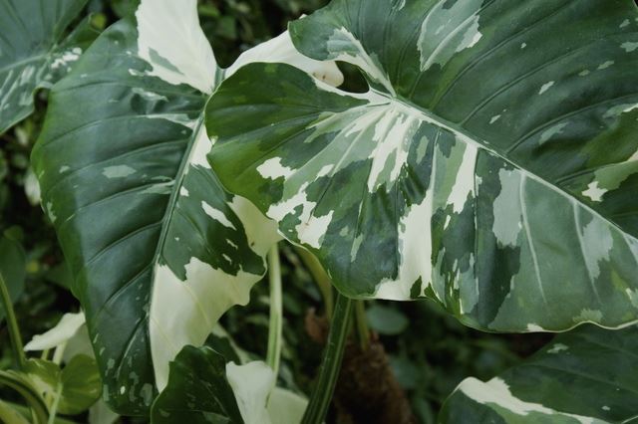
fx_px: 1860
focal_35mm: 105
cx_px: 319
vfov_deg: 13.0
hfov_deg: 19.5
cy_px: 212
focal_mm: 70
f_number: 10
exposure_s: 1/60
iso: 800
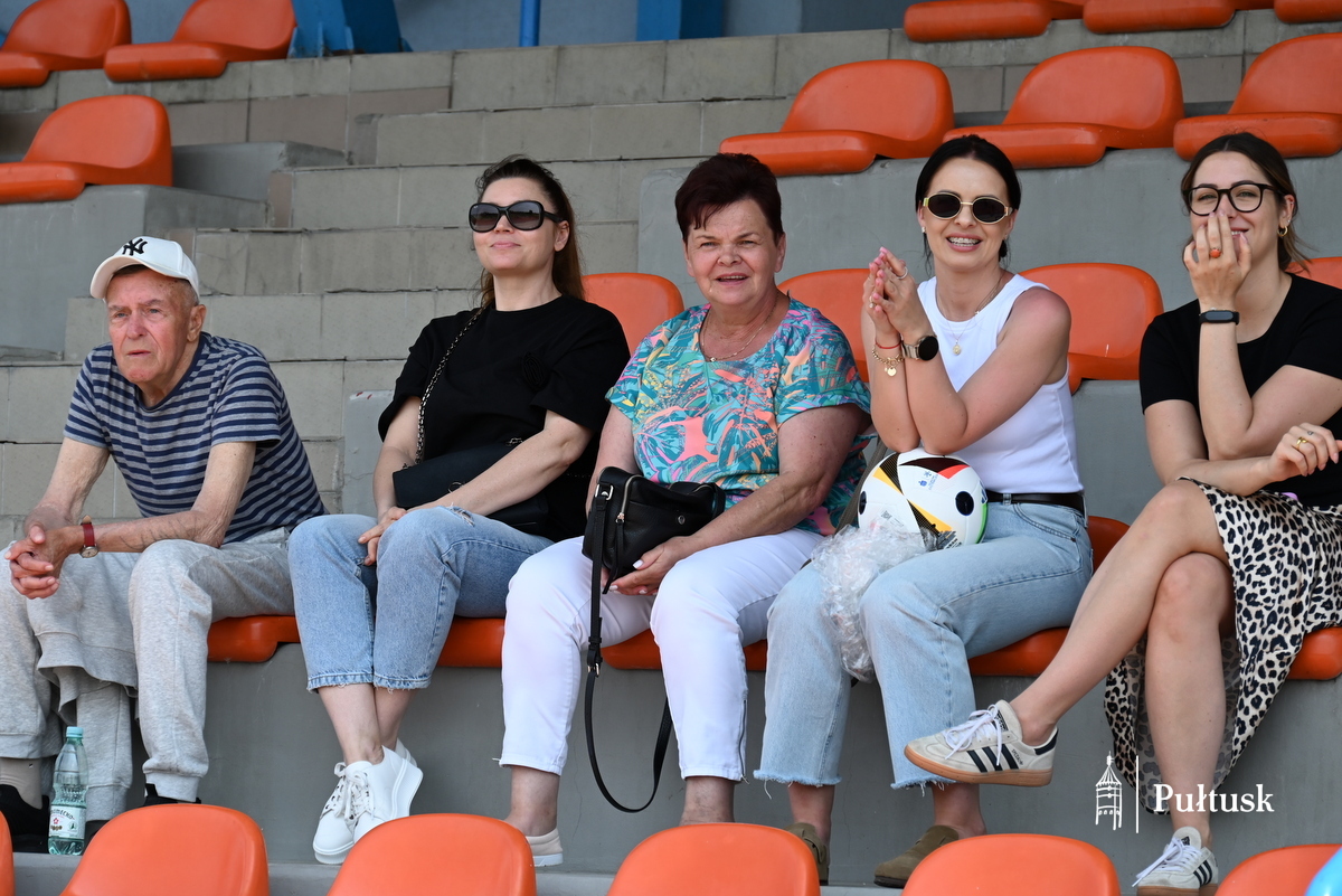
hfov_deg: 14.1
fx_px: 5407
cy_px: 448
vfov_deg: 9.5
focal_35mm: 145
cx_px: 671
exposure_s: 1/500
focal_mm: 145
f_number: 6.3
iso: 220
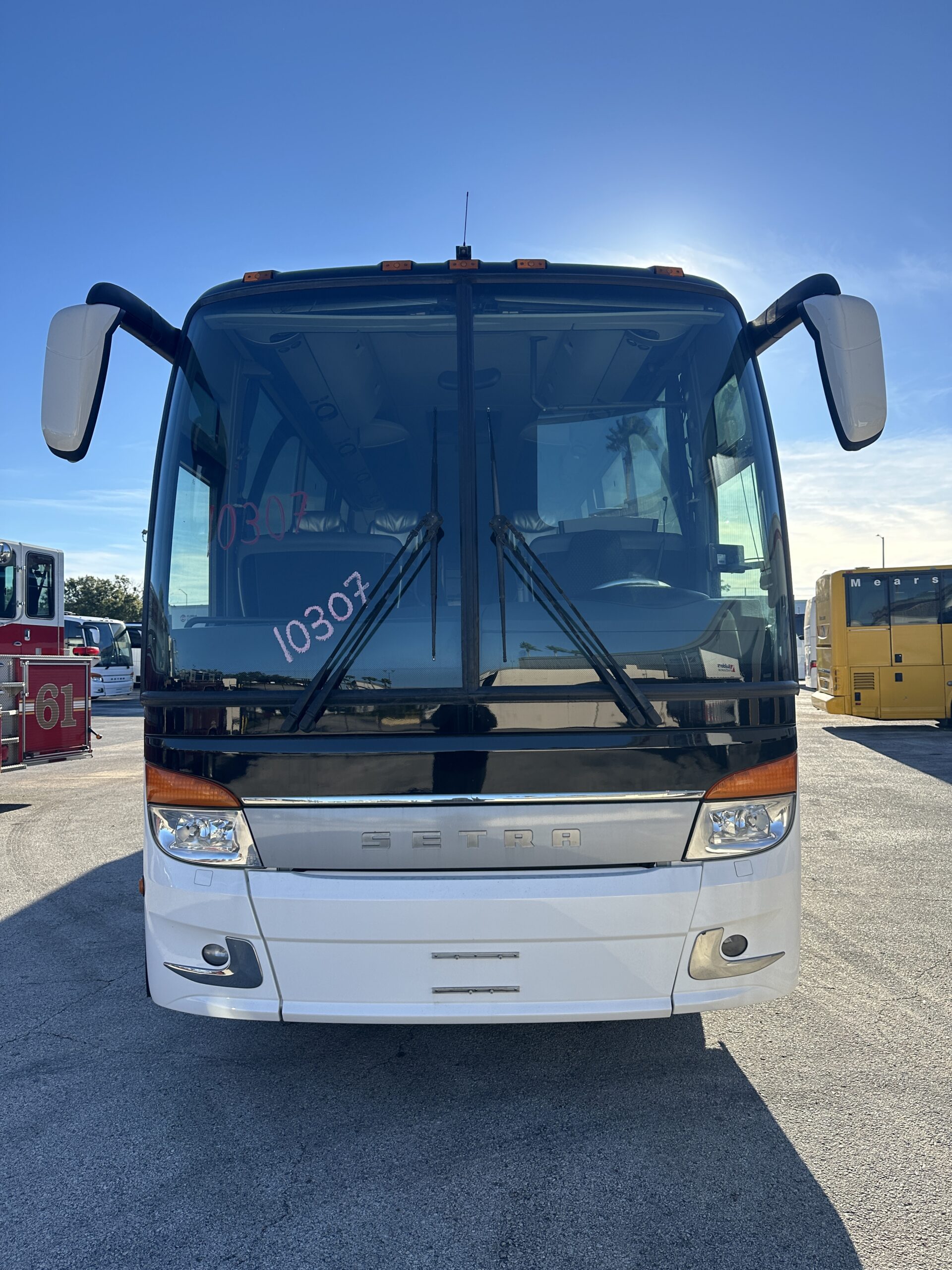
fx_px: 880
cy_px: 635
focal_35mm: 24
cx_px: 476
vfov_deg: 71.6
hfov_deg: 56.8
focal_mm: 6.86
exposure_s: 1/2591
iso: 80
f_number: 1.78
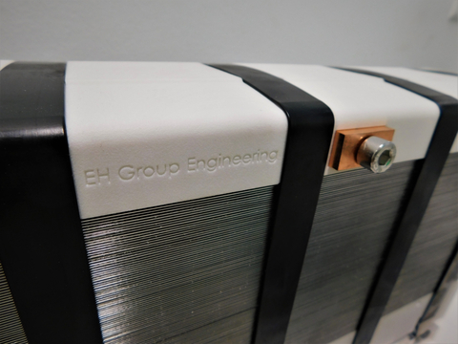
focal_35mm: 23
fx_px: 304
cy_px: 172
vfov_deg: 58.9
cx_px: 229
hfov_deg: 73.9
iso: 125
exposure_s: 1/30
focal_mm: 4
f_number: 3
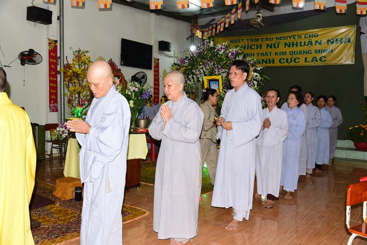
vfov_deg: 41.2
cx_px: 184
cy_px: 122
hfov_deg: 58.7
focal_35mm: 32
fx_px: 326
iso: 640
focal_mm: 32
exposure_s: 1/80
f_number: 5
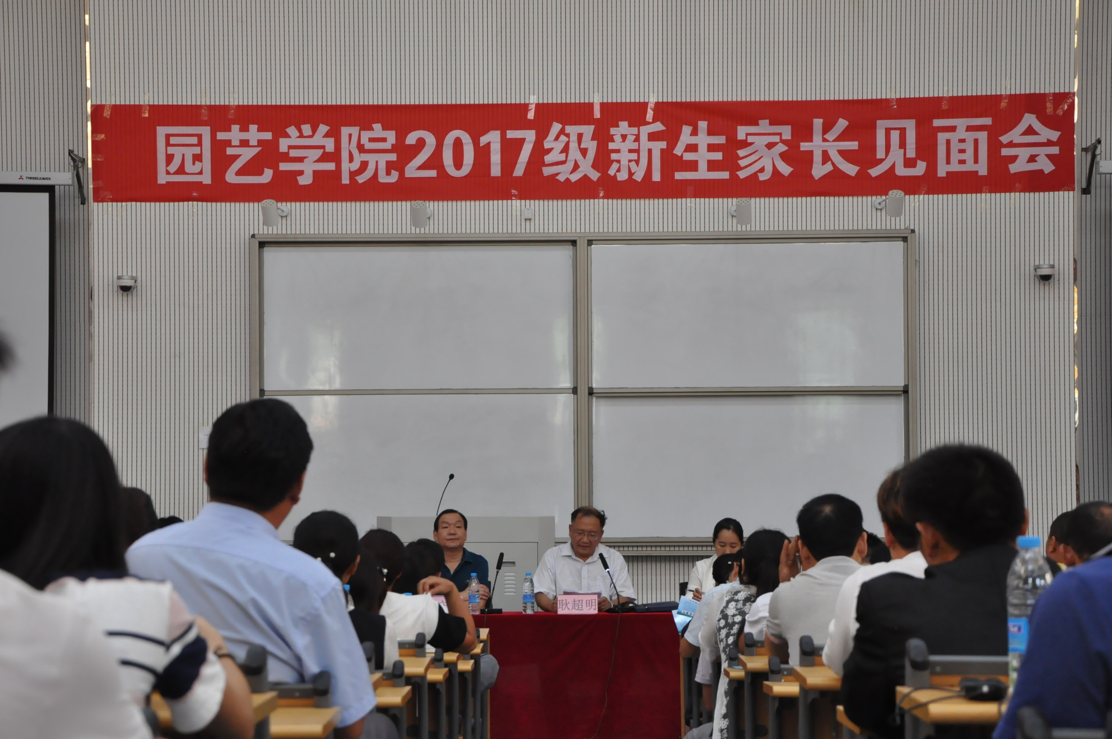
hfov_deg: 26.0
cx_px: 556
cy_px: 370
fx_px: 2406
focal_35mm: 78
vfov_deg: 17.4
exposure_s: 1/50
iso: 1600
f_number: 7.1
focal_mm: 52
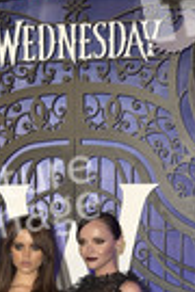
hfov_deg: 11.0
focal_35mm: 124
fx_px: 1007
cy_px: 316
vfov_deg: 16.1
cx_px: 53
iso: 800
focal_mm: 42
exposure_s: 1/250
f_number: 6.3
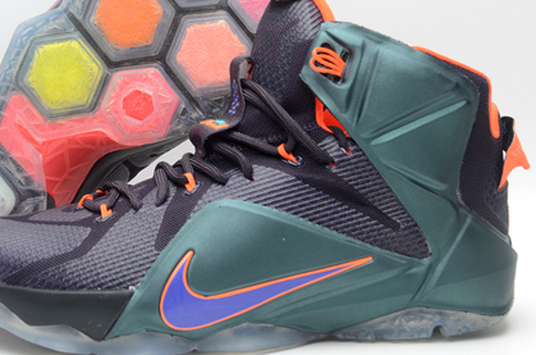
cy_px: 131
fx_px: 1277
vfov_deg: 15.8
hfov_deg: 23.6
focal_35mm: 86
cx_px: 196
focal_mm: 40
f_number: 8
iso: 100
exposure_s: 1/125
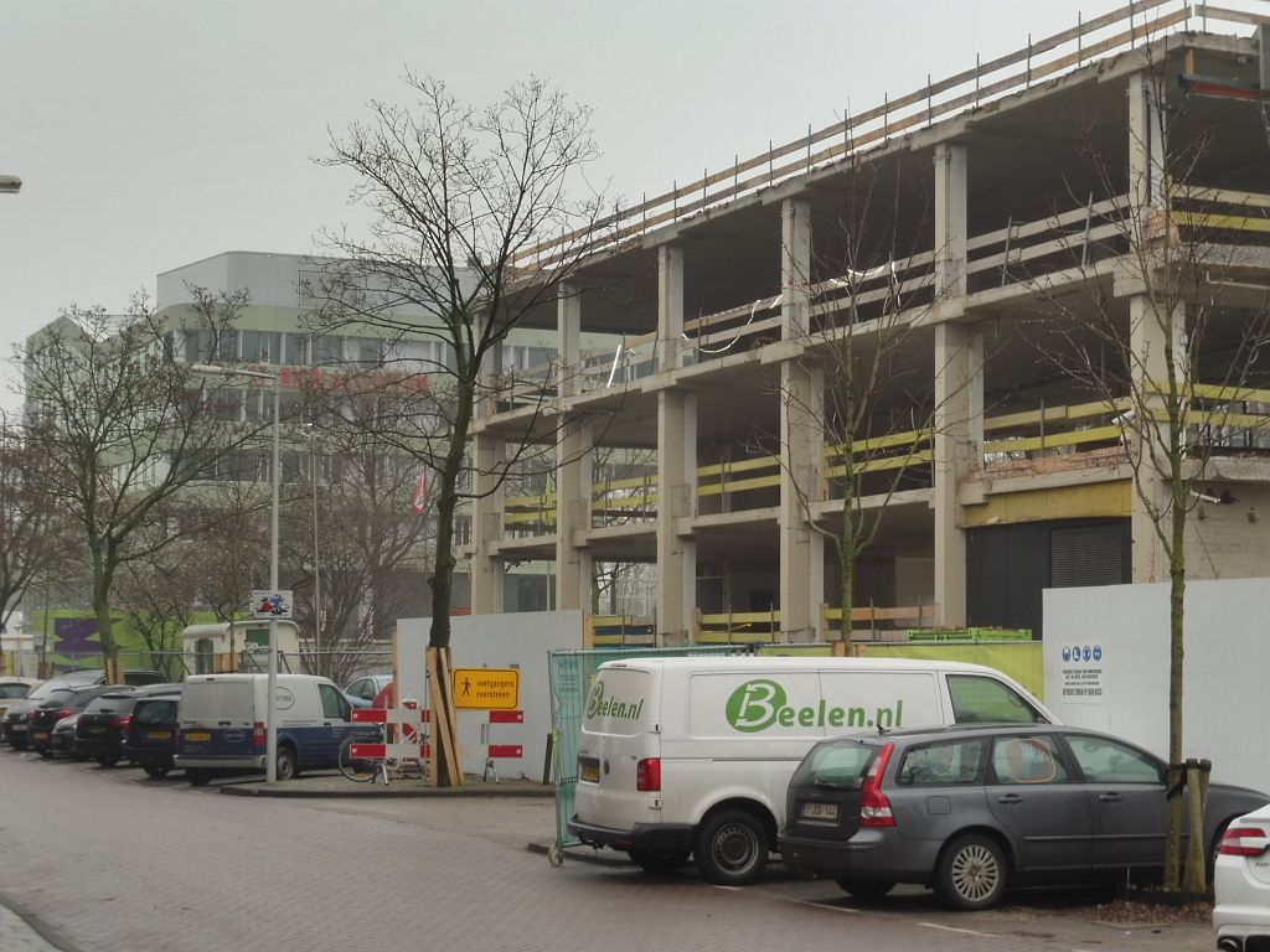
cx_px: 635
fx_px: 2752
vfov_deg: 19.6
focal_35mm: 75
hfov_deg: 26.0
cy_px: 476
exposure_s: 1/60
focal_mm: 13.3
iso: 160
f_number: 5
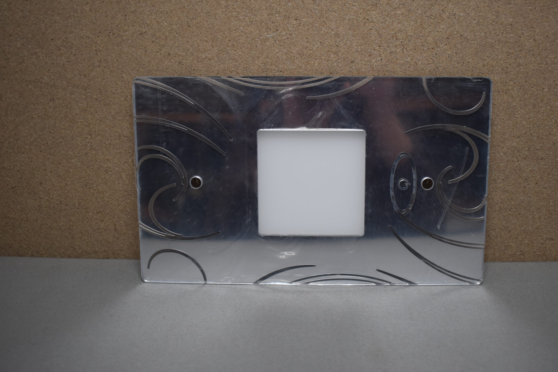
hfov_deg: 47.3
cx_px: 312
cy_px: 173
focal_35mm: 41
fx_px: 635
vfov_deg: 32.6
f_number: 4.5
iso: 400
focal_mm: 24
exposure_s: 1/250
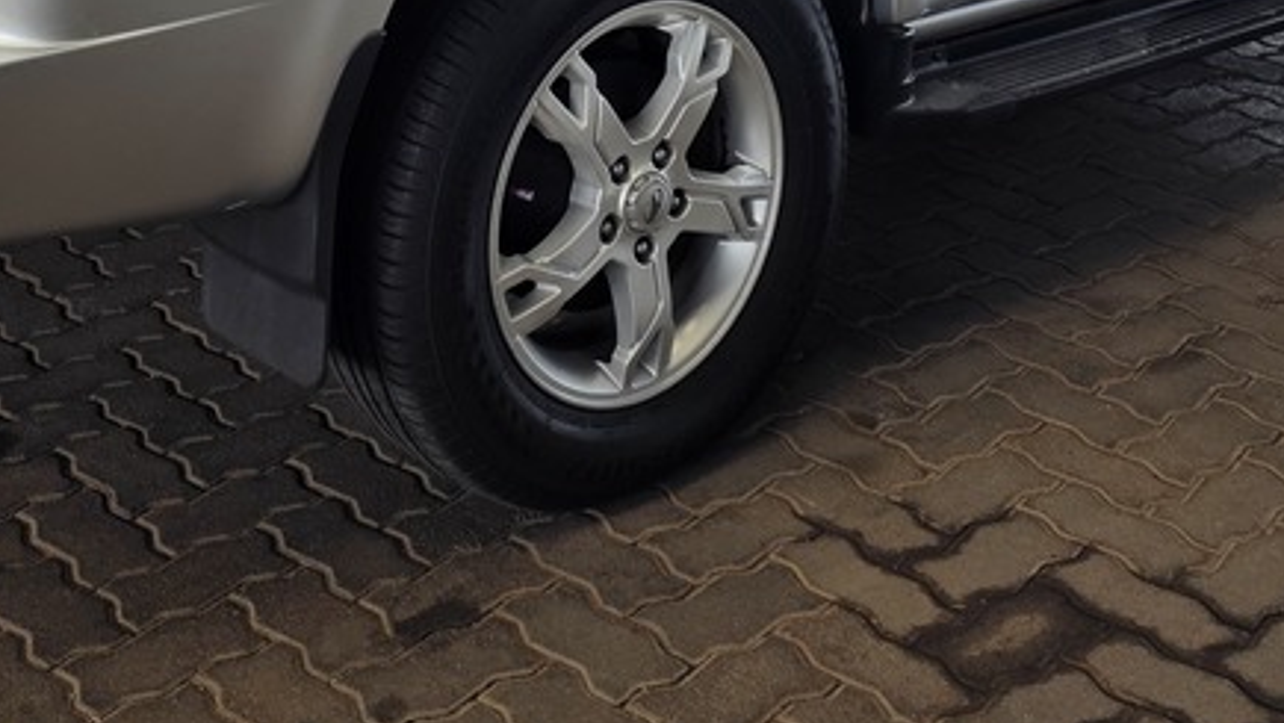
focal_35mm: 59
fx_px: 2009
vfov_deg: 18.1
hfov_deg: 35.3
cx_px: 496
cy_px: -369
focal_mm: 6.25
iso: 50
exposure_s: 1/359
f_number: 1.7
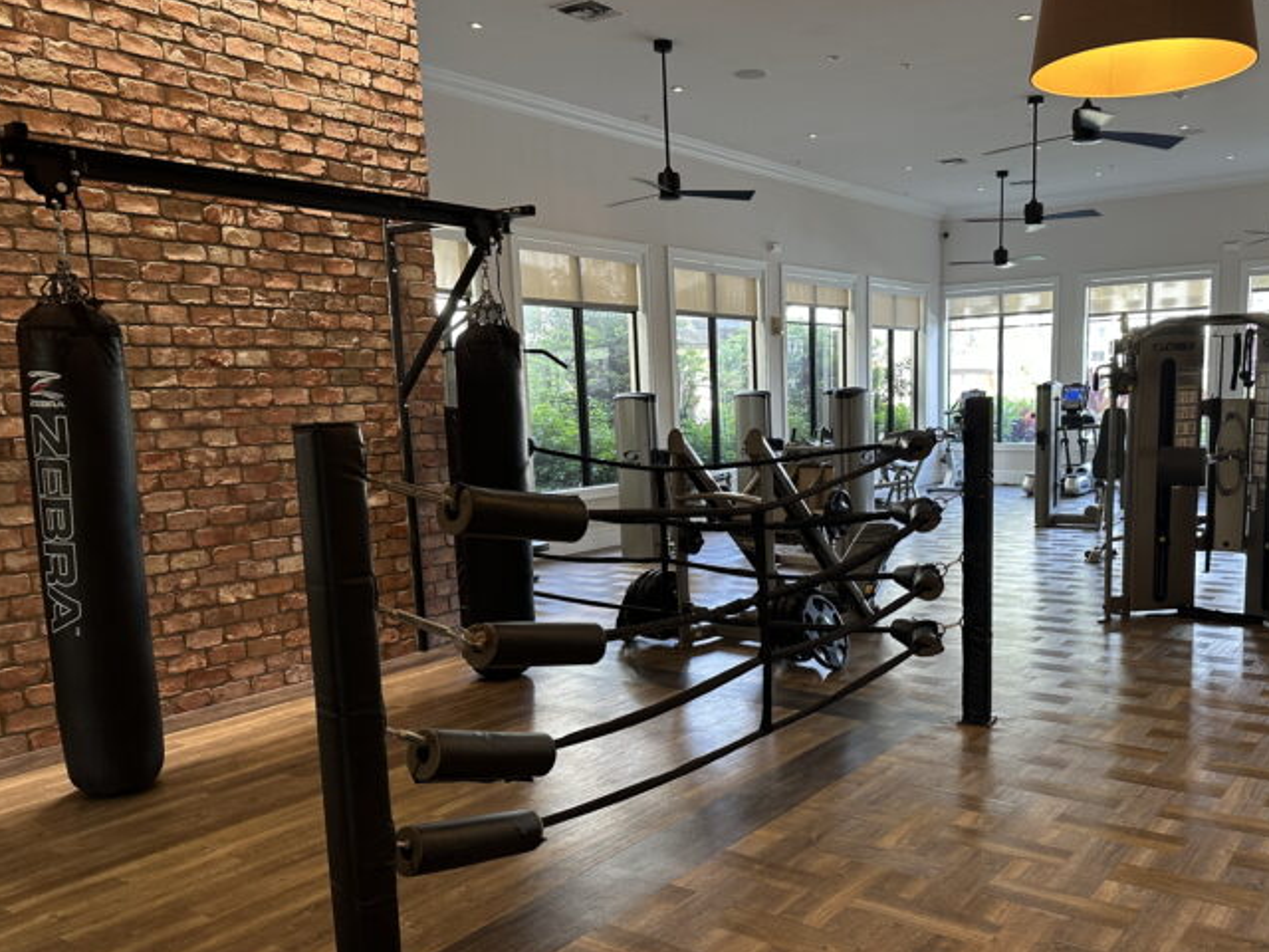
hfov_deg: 59.3
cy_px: 553
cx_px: 787
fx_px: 1100
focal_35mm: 30
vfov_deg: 46.6
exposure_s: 1/60
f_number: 1.8
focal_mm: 6.9
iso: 160
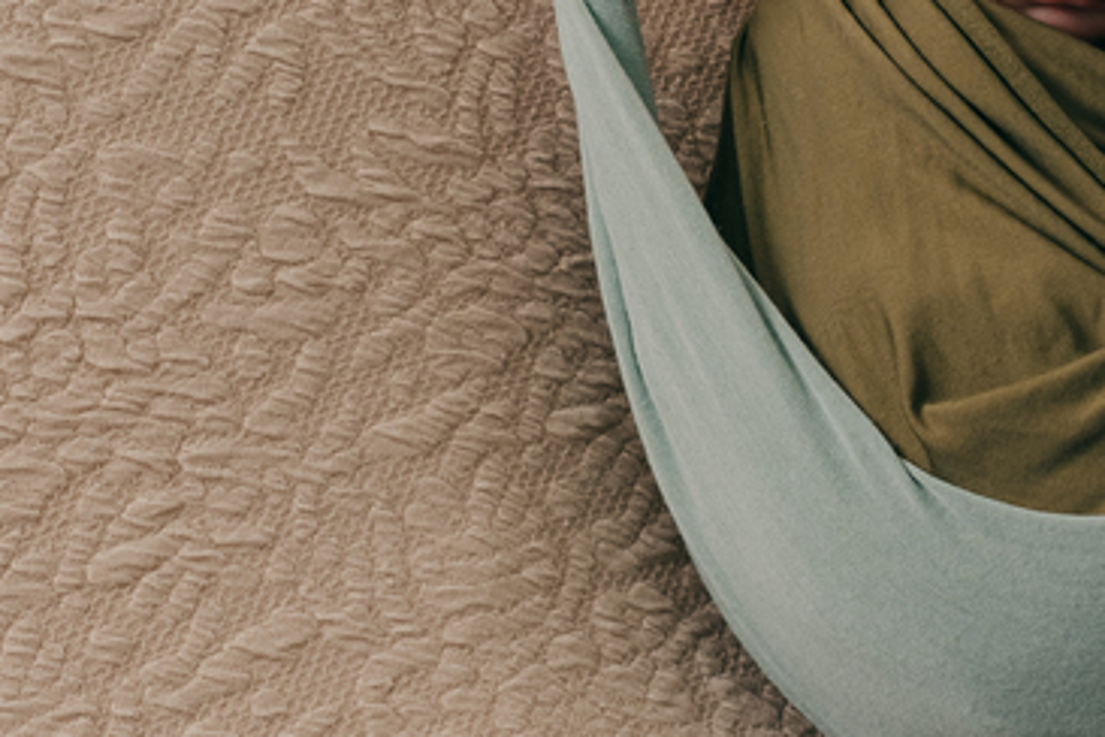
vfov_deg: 8.3
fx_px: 5033
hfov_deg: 12.4
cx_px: 1054
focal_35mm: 164
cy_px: -193
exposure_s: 1/200
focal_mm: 50
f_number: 4
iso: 160
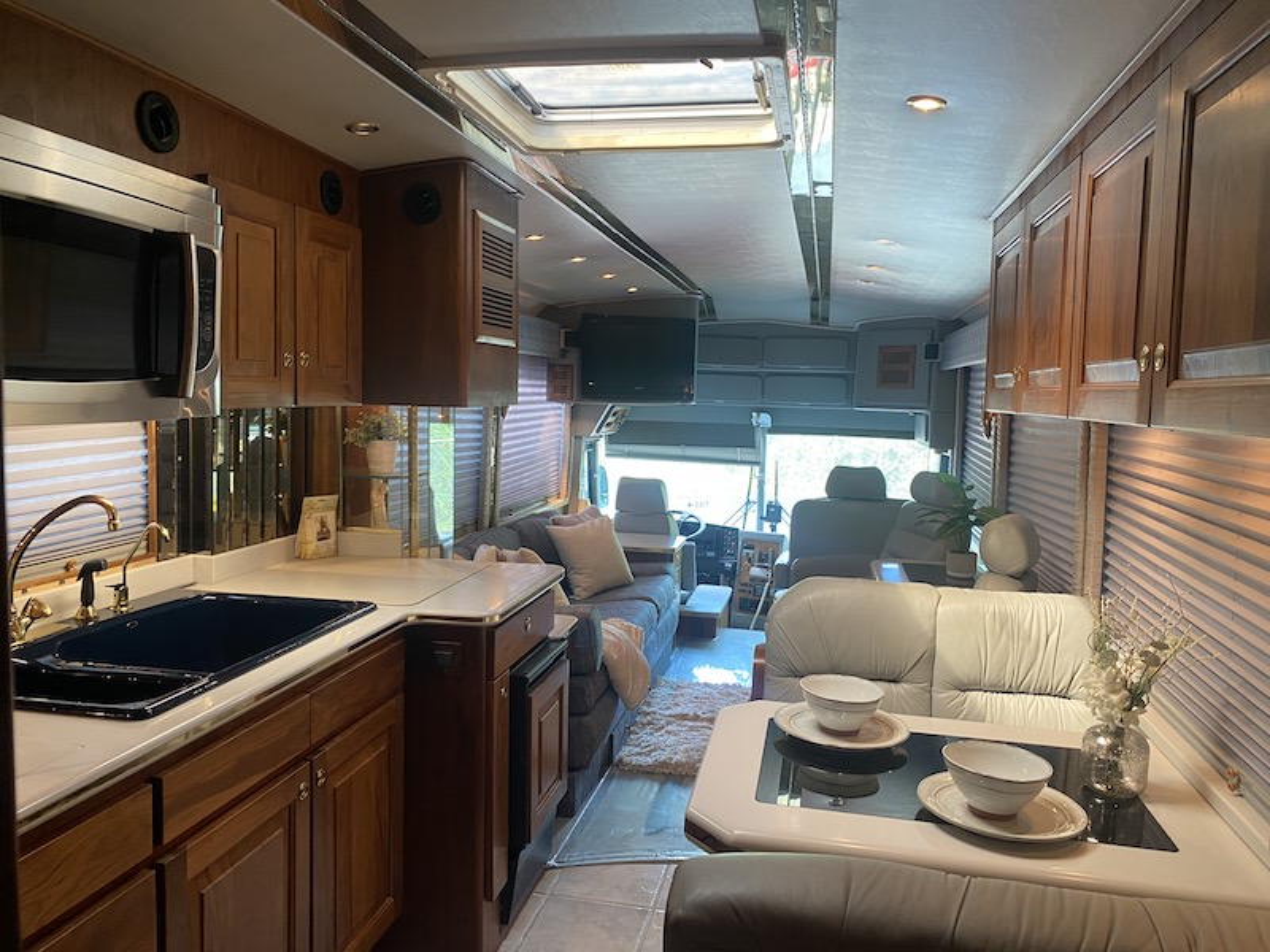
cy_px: 476
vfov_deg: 53.1
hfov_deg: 67.3
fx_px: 954
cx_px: 635
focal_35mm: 26
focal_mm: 4.25
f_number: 1.8
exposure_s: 1/60
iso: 125
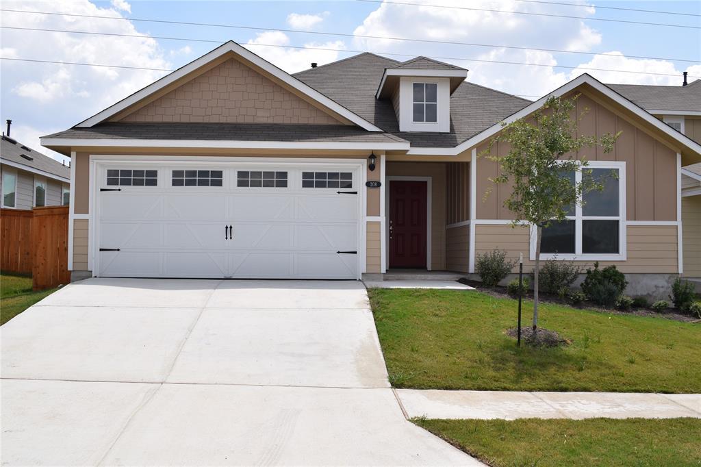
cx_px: 350
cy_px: 234
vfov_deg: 38.3
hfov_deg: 55.1
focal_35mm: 34
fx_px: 672
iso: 200
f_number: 10
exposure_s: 1/400
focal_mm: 23
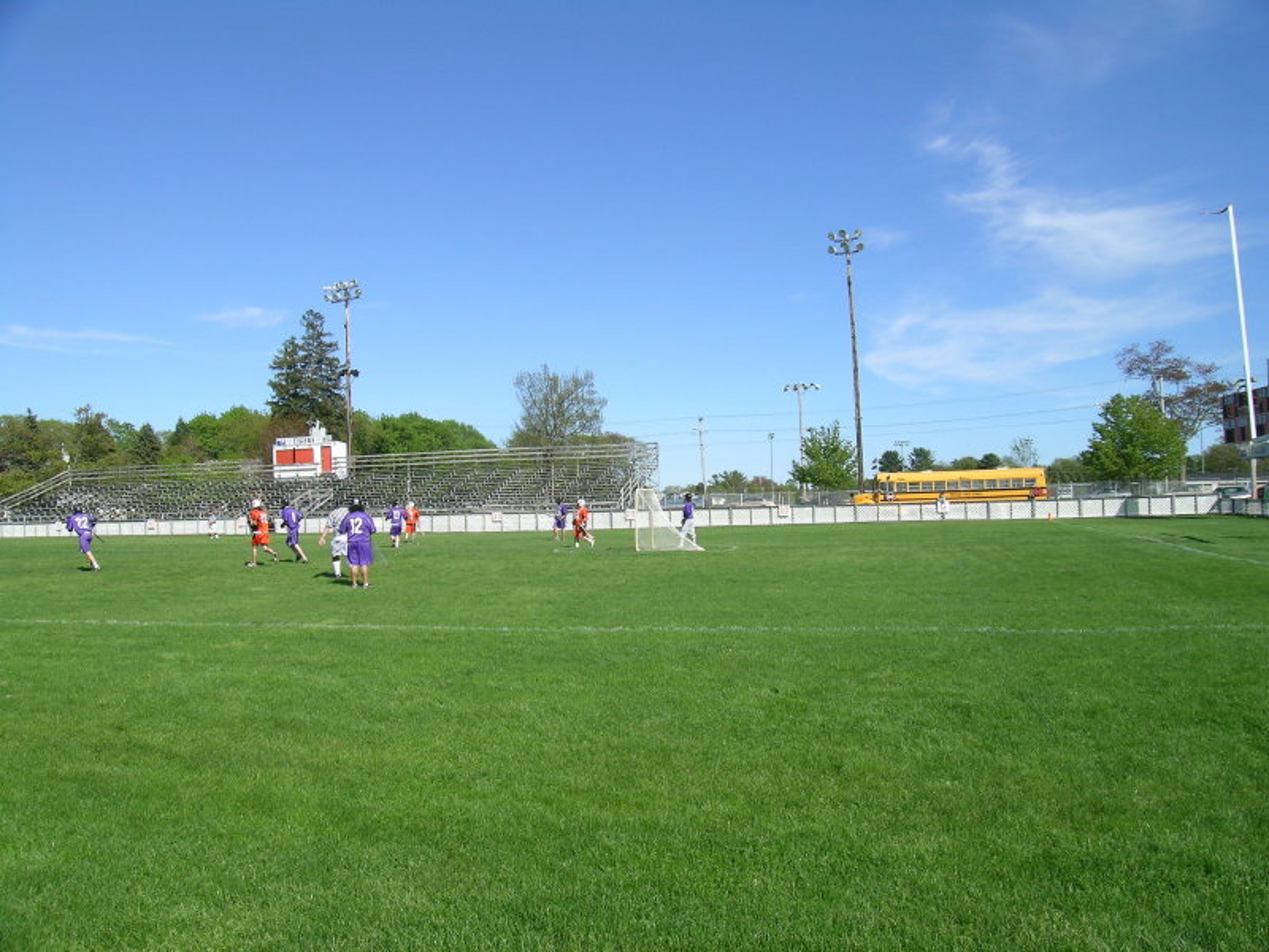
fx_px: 1026
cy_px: 476
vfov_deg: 49.7
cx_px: 634
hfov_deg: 63.4
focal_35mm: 28
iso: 50
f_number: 6.3
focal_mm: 5.8
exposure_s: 1/296
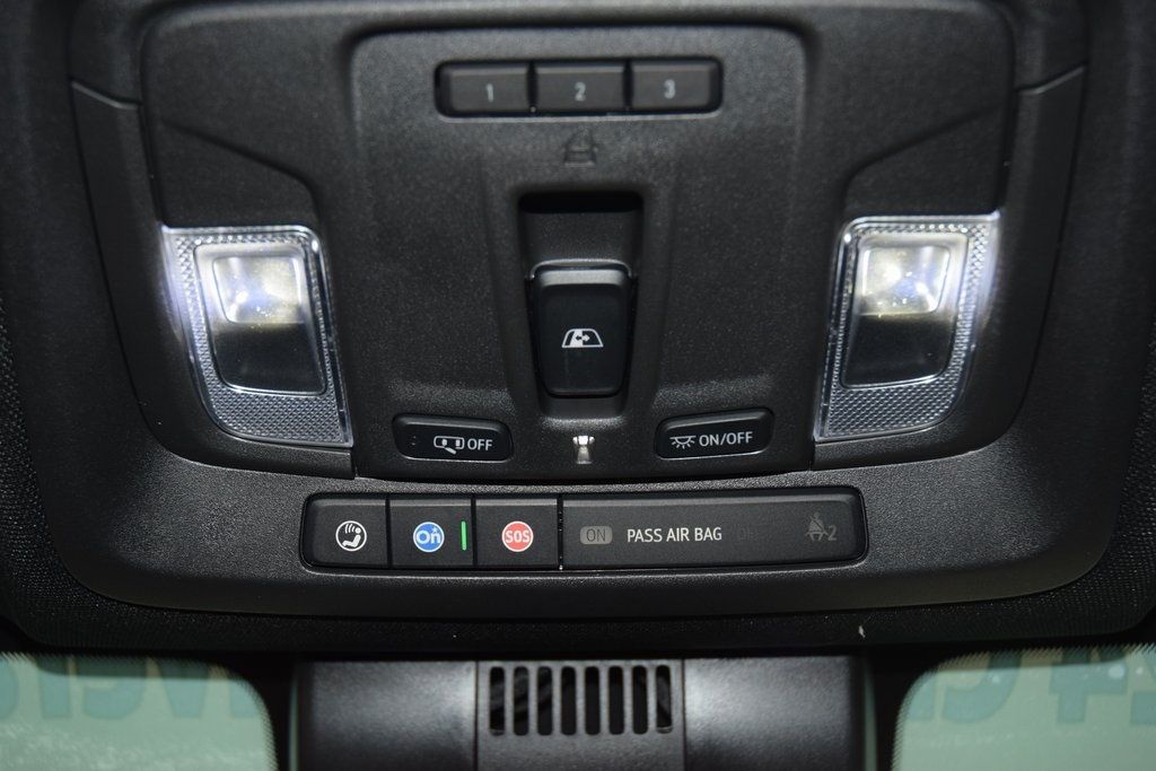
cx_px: 578
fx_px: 1493
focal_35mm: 46
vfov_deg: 29.0
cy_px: 386
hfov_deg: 42.3
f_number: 4
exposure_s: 1/50
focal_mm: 31
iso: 720
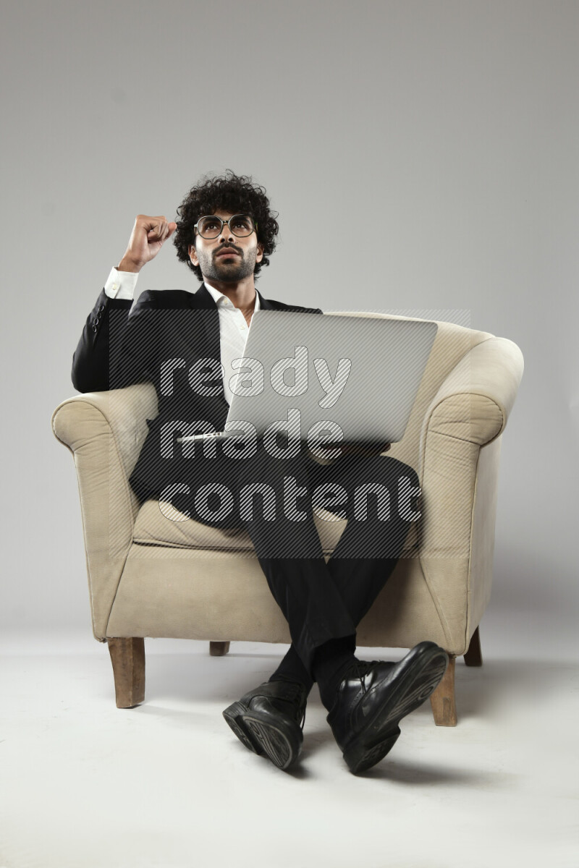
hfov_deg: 31.9
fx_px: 1013
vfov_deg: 46.4
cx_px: 290
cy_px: 434
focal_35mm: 42
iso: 400
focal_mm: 42
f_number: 5.6
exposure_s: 1/125
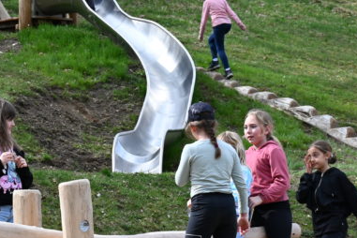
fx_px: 1468
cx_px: 83
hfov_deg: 13.8
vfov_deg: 9.2
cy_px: 200
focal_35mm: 148
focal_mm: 55
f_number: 5.6
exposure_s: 1/250
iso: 125
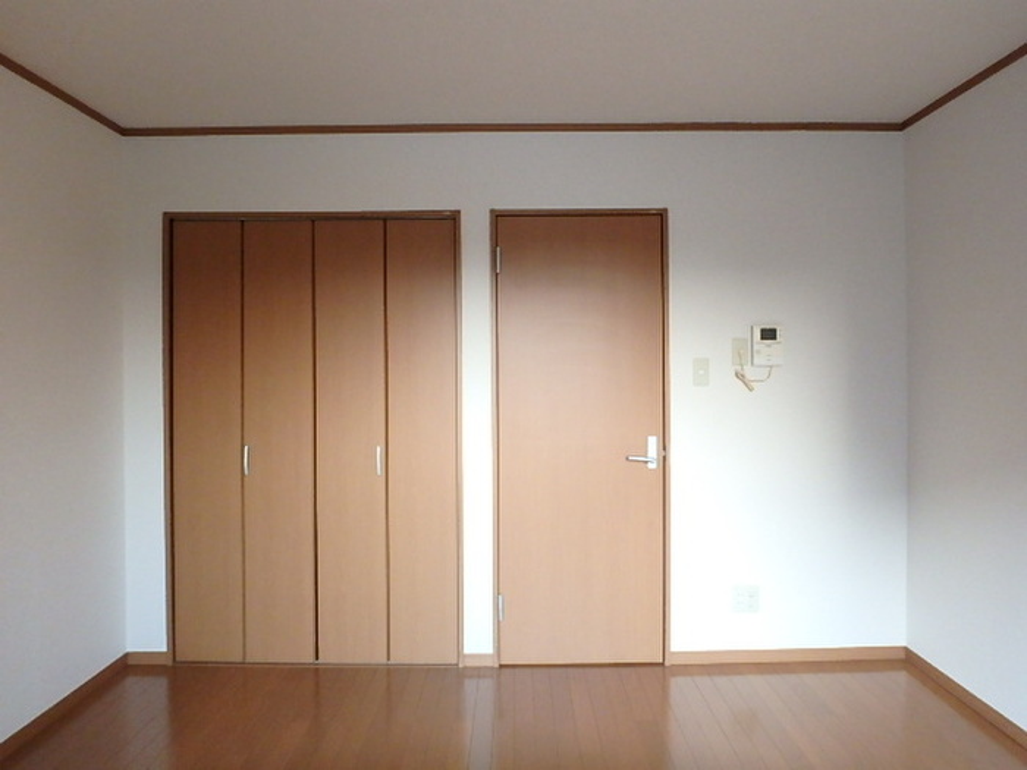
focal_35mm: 21
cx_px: 514
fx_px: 623
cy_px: 385
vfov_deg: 63.4
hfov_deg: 79.0
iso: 800
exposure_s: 1/30
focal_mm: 3.7
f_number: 3.5
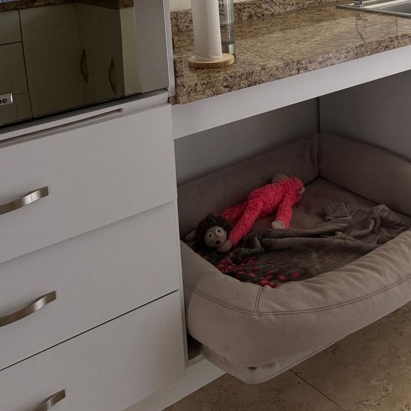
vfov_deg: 31.2
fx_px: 685
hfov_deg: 32.4
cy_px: 13
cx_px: 334
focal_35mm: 51
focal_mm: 6.76
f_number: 1.78
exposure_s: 1/67
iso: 200
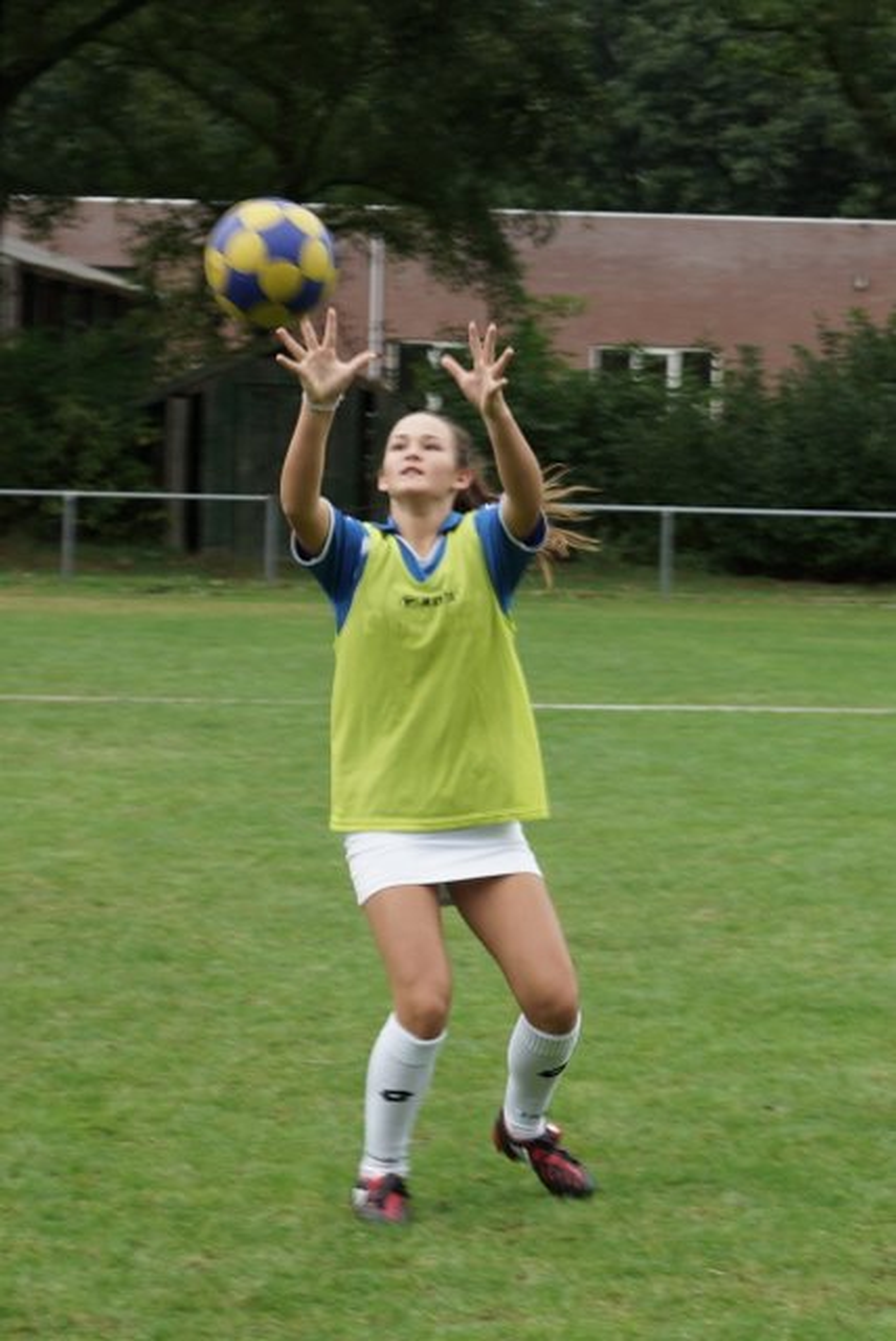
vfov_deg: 37.8
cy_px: 670
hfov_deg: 25.8
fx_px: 1956
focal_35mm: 52
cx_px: 448
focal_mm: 35
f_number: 4
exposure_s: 1/160
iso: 100
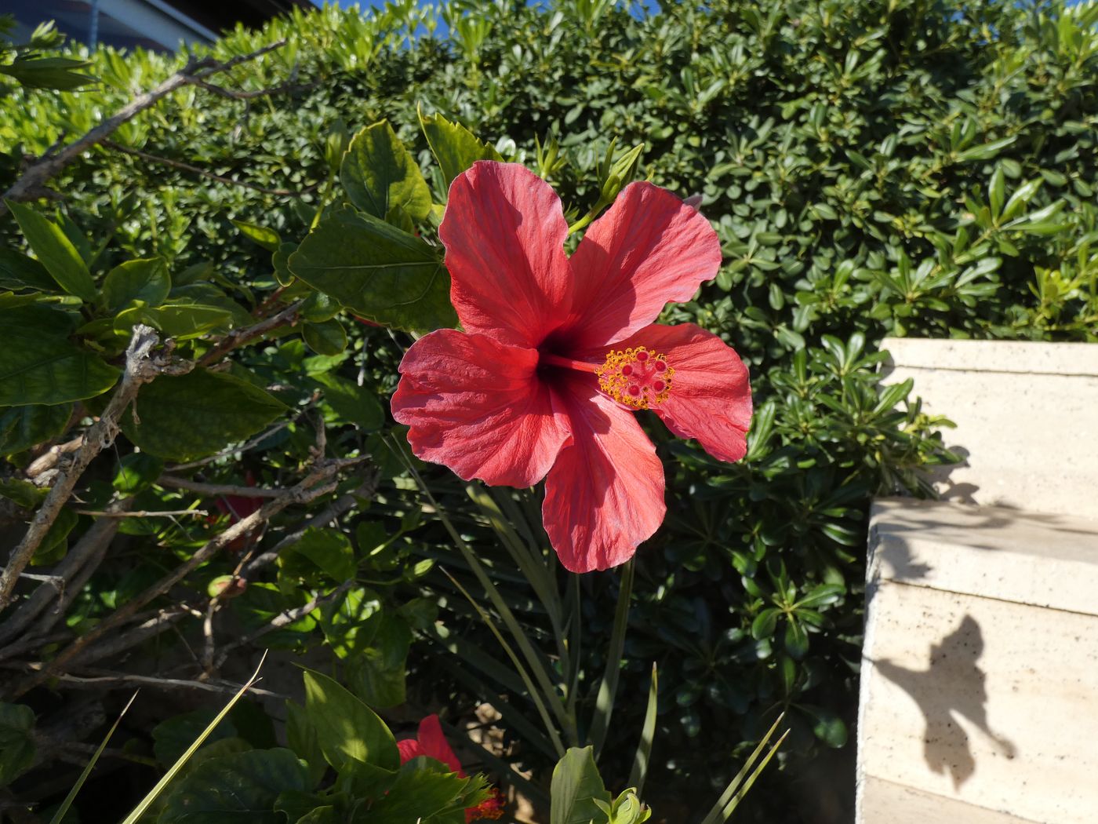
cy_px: 412
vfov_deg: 66.0
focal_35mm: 20
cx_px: 549
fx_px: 634
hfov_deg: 81.7
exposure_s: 1/1000
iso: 80
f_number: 3.5
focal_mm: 3.6
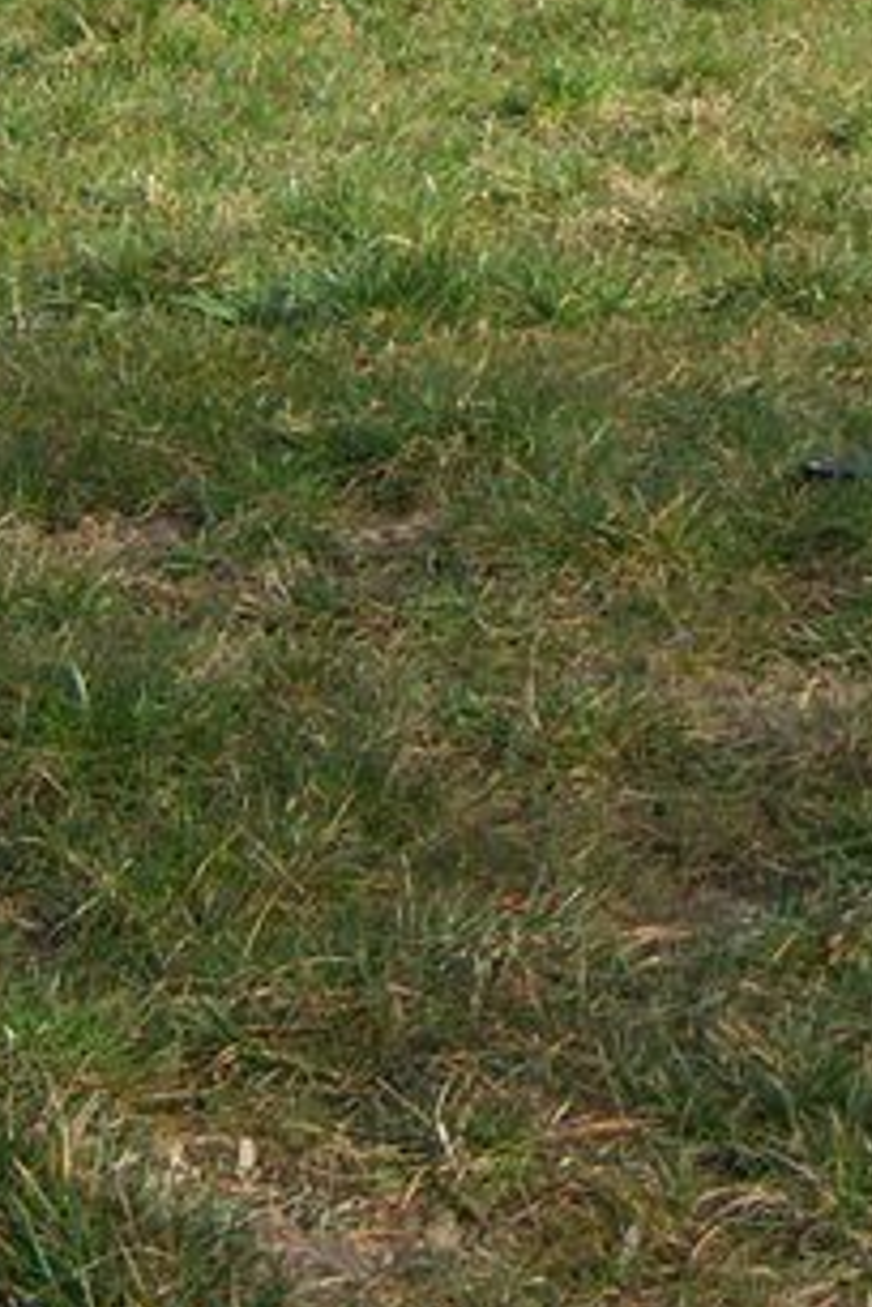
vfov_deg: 14.7
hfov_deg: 9.7
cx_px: 1530
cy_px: -365
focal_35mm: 134
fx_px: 4868
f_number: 2.8
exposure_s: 1/1000
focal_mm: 7.5
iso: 80
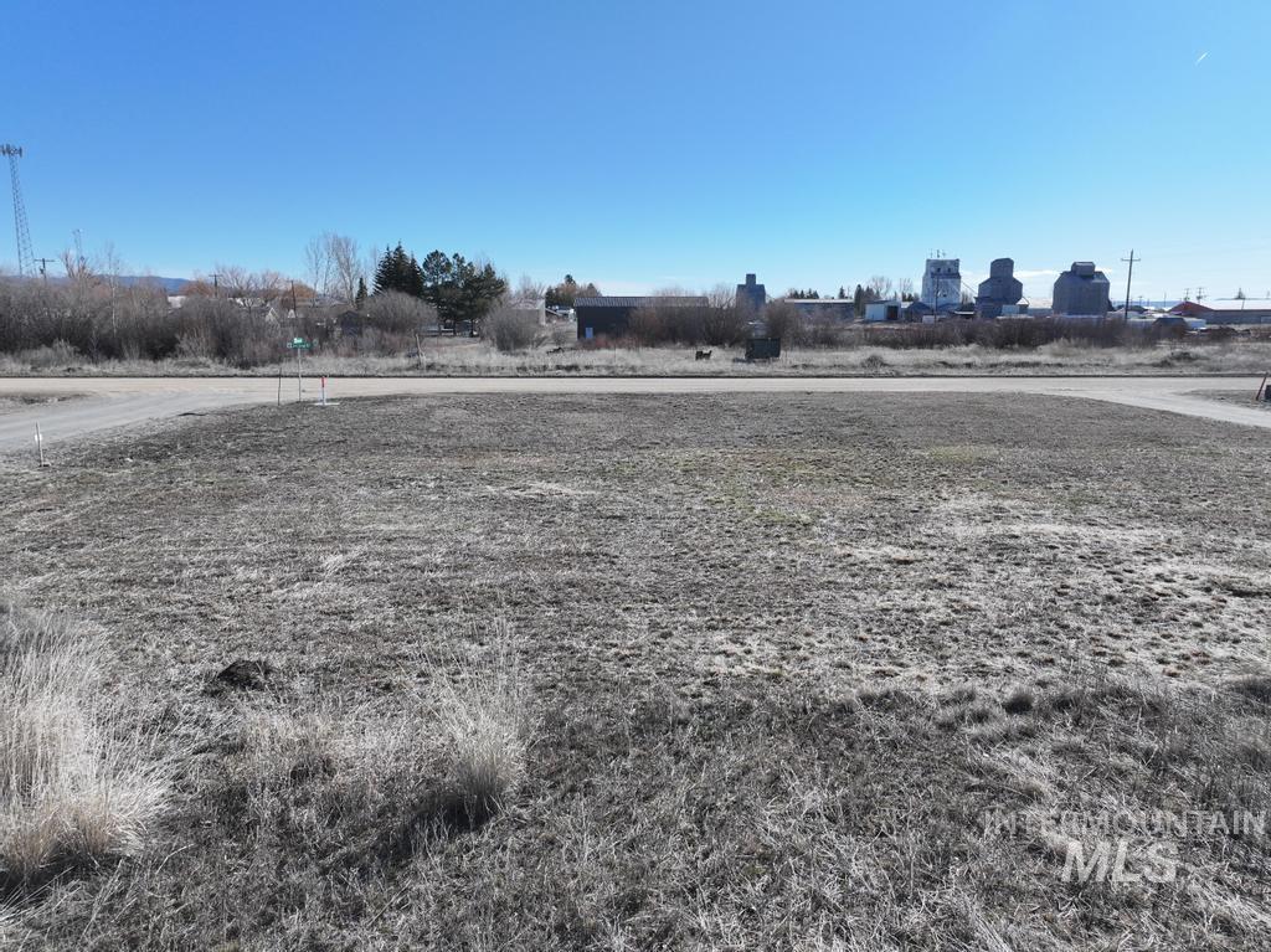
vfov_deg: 56.8
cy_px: 476
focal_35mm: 24
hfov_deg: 71.6
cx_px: 636
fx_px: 881
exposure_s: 1/2500
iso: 180
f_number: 2.8
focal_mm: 12.29
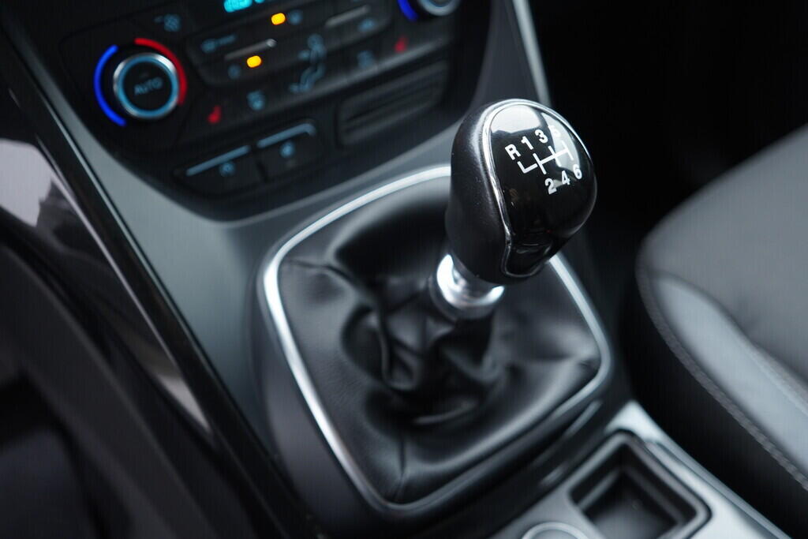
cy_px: 270
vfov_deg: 36.9
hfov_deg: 53.1
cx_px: 404
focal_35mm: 36
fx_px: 808
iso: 400
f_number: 2.8
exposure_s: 1/40
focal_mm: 24
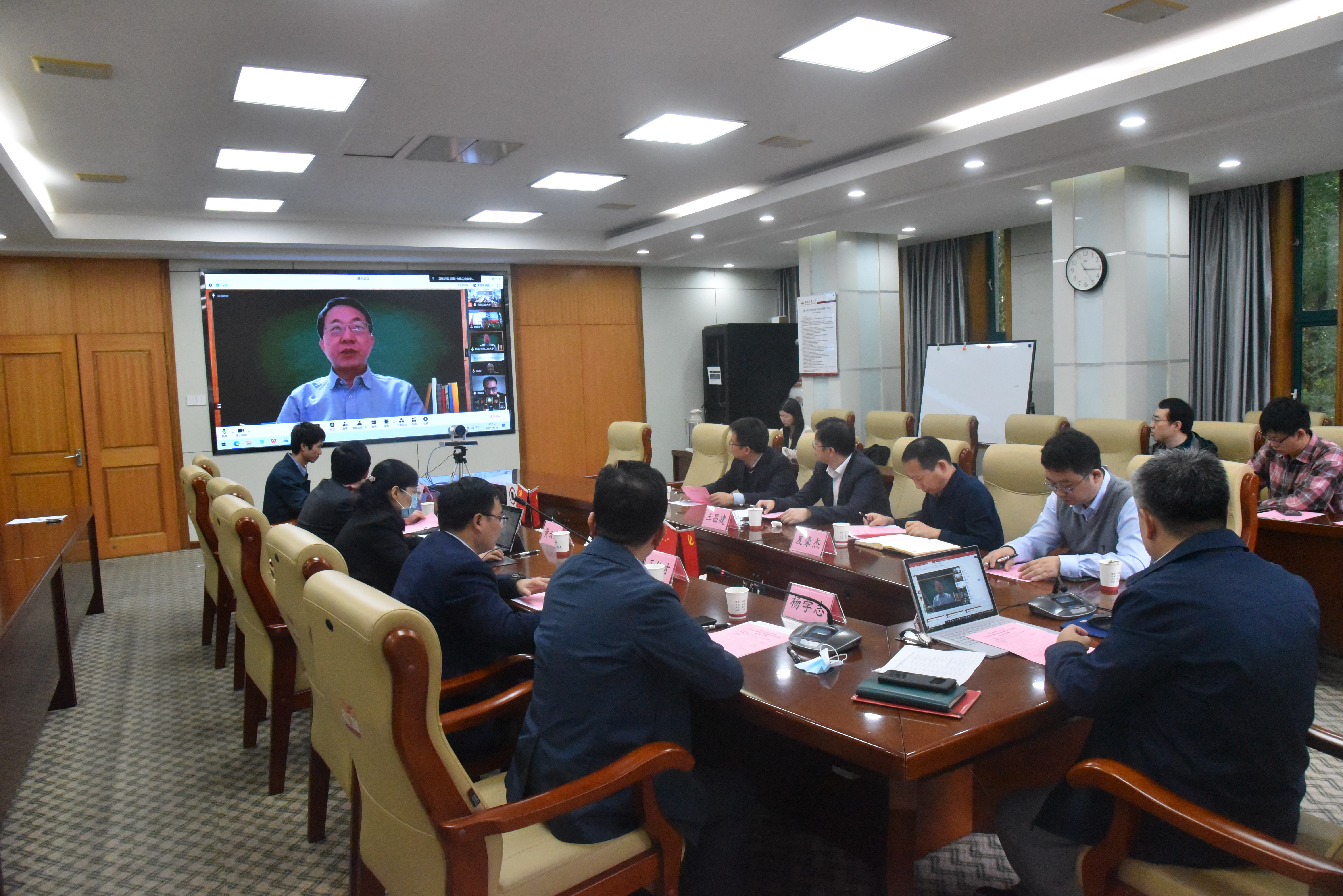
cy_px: 448
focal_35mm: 24
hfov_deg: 73.7
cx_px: 672
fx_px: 896
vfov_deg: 53.2
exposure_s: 1/320
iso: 12800
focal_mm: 24
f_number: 8
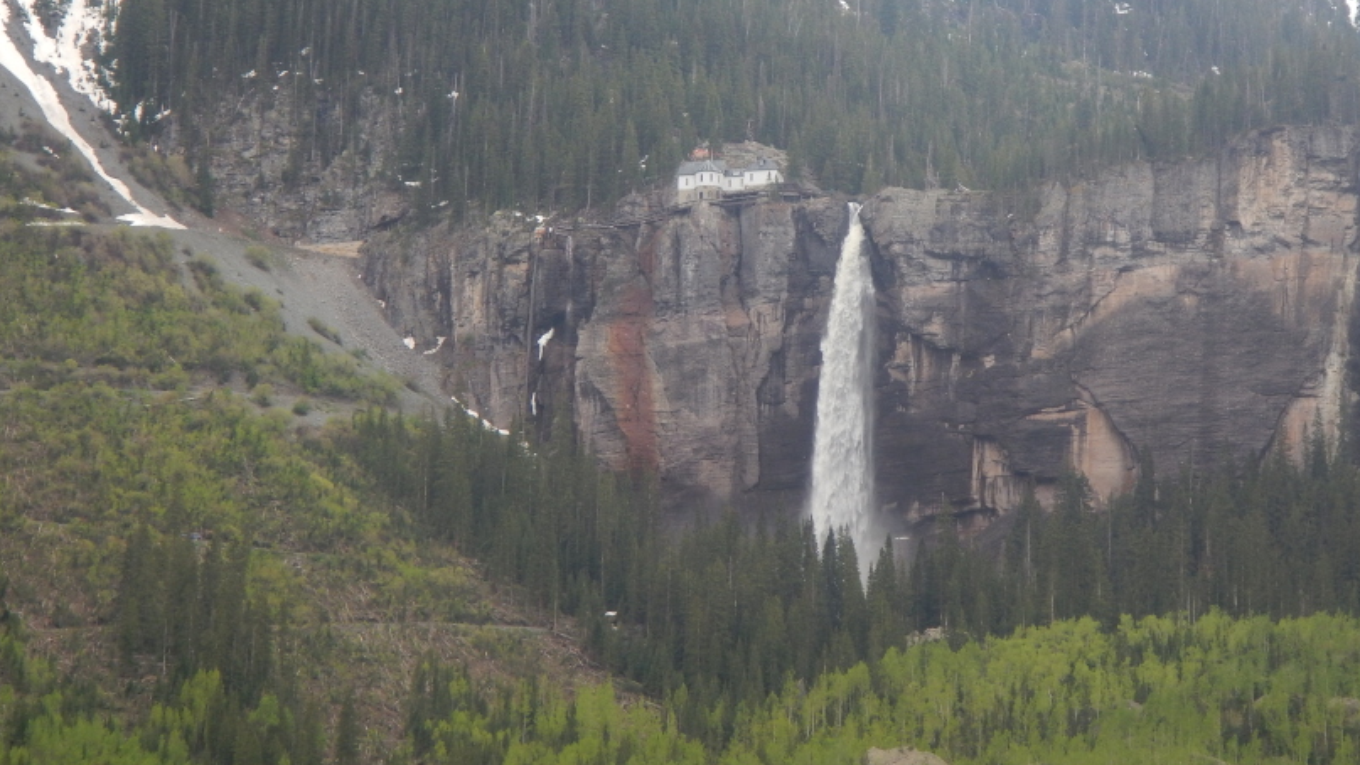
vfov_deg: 7.1
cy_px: 213
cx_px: 725
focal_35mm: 170
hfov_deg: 12.7
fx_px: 6131
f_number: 4.8
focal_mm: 25
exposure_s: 1/250
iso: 125
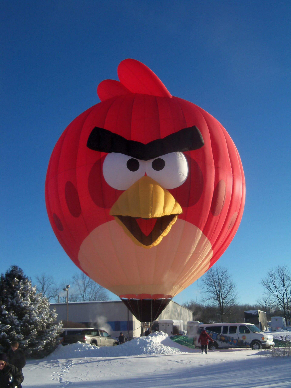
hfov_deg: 34.3
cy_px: 194
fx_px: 471
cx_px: 146
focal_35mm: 42
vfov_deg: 44.8
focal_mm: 7.5
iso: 64
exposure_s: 1/800
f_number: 3.7
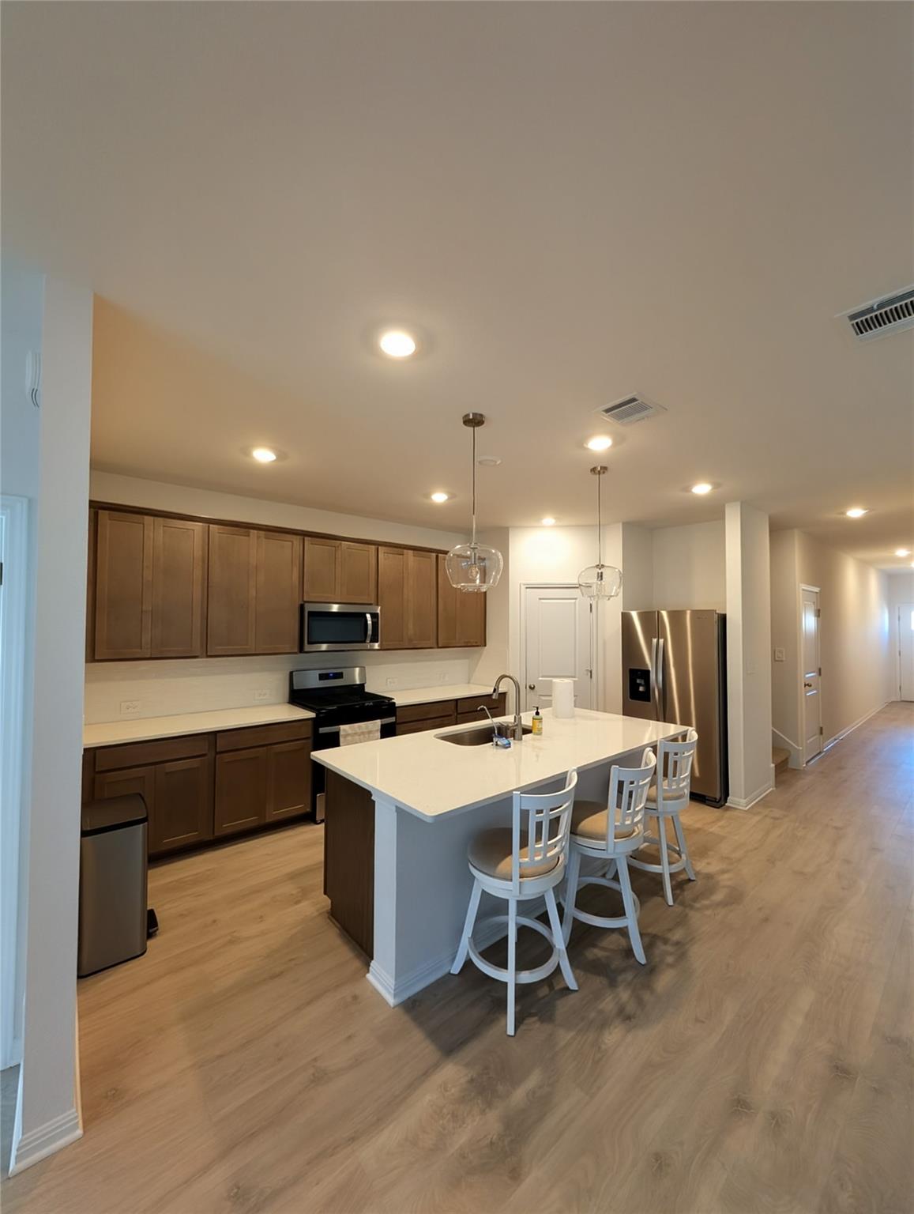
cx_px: 457
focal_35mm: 12
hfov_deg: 94.7
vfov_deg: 110.4
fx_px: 421
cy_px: 607
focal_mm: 2.02
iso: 87
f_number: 1.7
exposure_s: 1/60
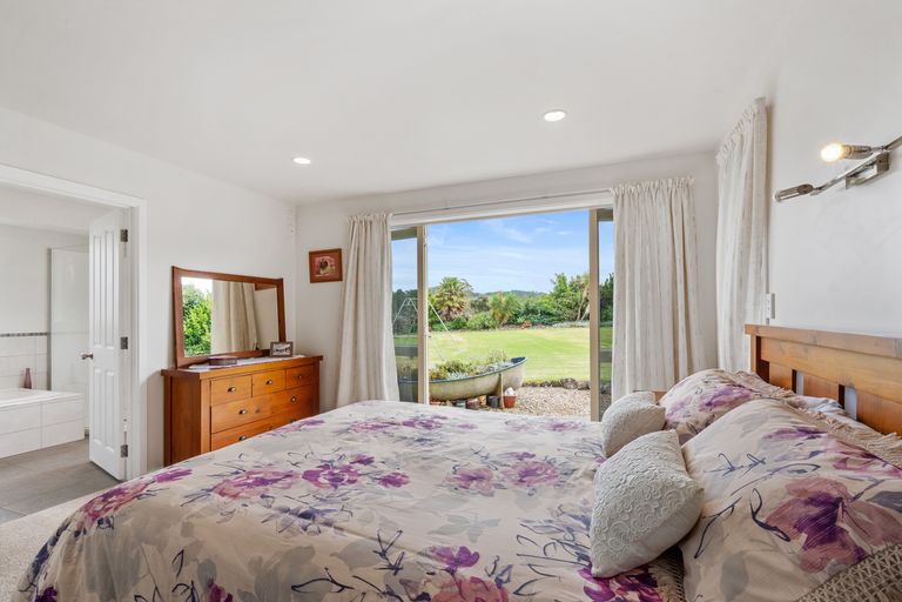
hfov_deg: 96.7
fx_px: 401
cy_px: 301
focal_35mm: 16
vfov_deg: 73.7
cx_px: 451
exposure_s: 1/45
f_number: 16
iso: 800
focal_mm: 16
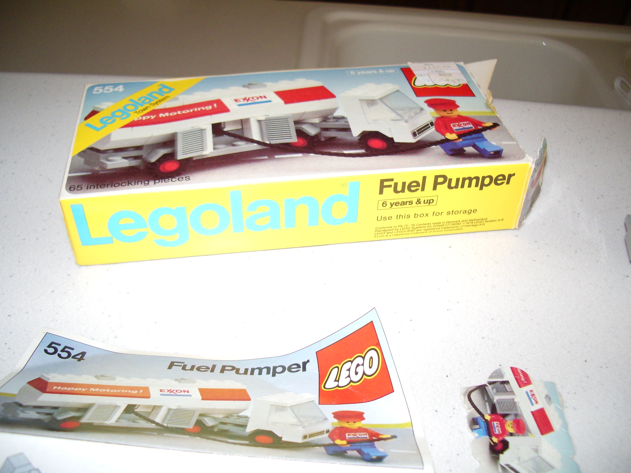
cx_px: 316
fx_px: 638
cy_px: 236
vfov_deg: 40.7
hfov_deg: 52.6
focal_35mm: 35
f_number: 2.6
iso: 160
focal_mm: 5.8
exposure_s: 1/40
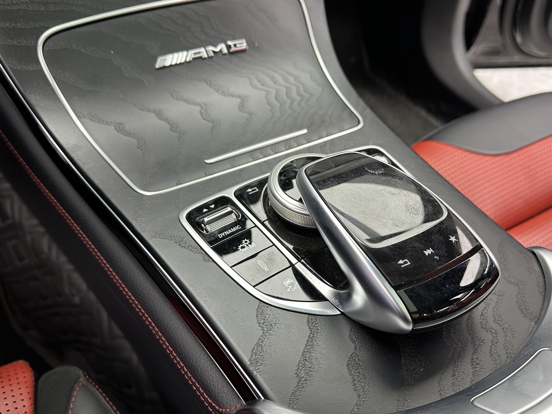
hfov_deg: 71.6
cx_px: 276
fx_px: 383
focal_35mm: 24
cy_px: 207
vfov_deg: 56.8
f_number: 1.78
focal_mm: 6.86
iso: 160
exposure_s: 1/50
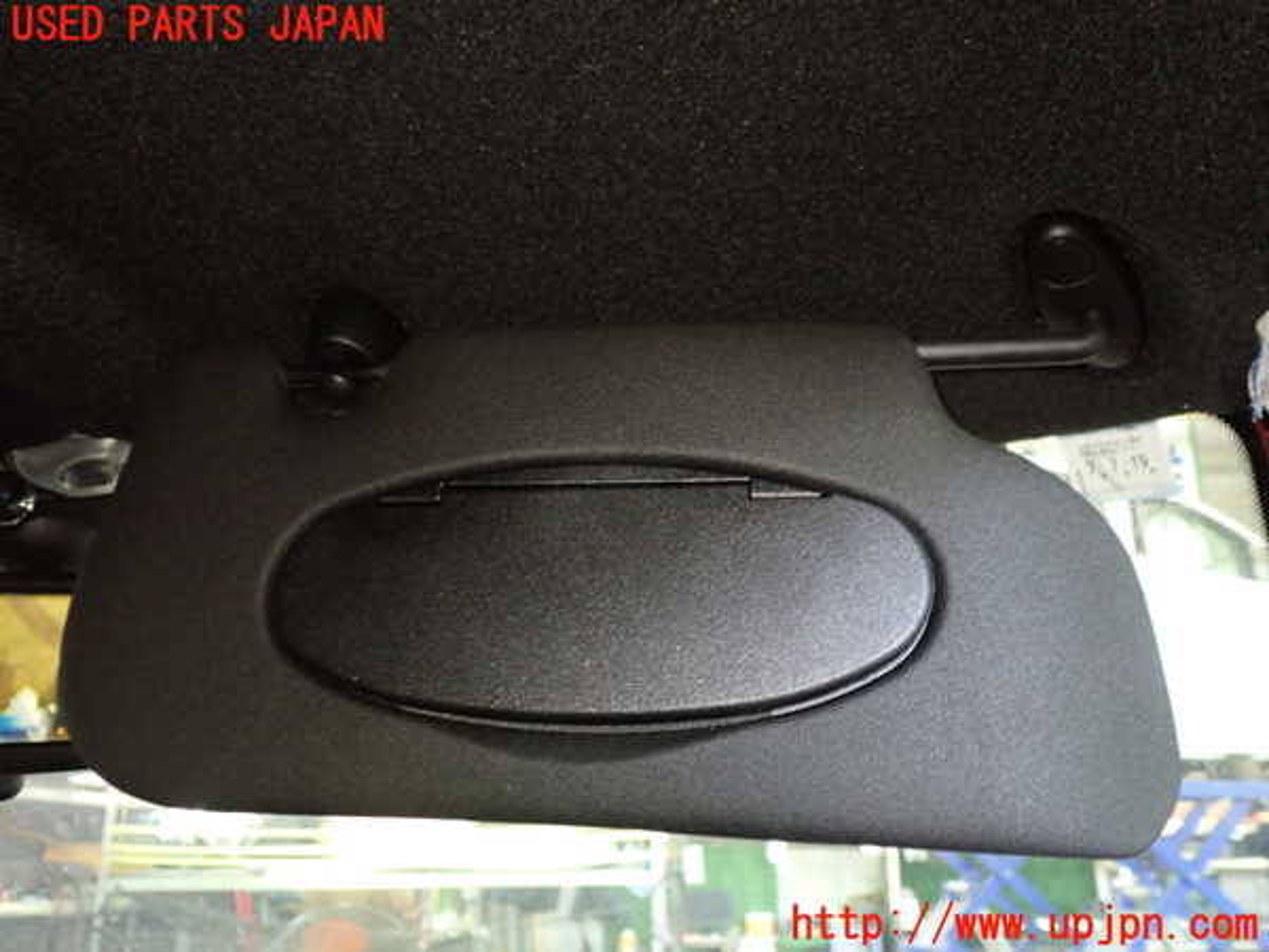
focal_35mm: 32
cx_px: 634
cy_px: 476
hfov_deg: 56.8
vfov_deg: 44.2
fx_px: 1173
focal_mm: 5.79
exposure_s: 1/15
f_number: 2.4
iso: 800
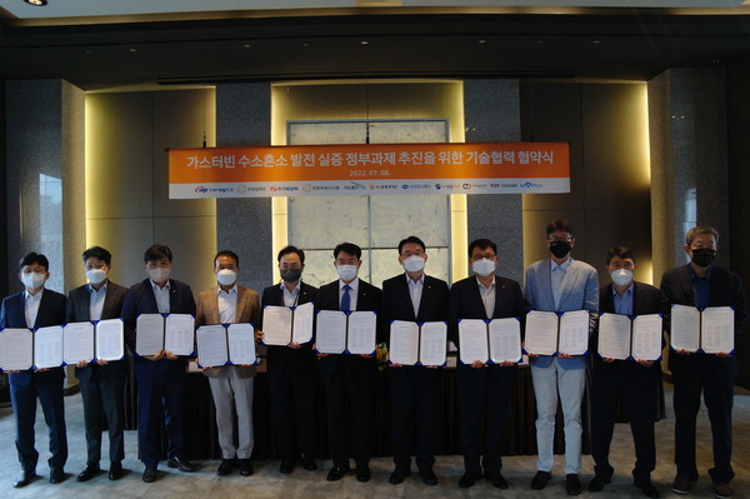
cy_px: 250
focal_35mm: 27
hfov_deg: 67.4
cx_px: 375
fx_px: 562
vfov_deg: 47.9
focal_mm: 18
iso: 400
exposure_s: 1/40
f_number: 3.5
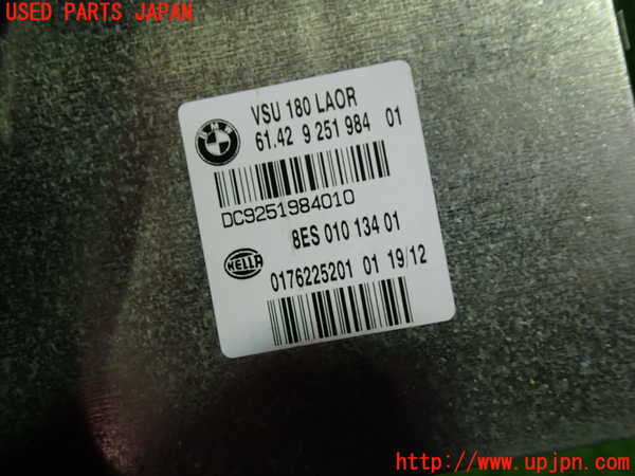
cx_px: 318
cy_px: 238
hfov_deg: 60.0
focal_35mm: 30
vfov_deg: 46.8
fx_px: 550
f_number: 2.3
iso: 125
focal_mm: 5.4
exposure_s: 1/60
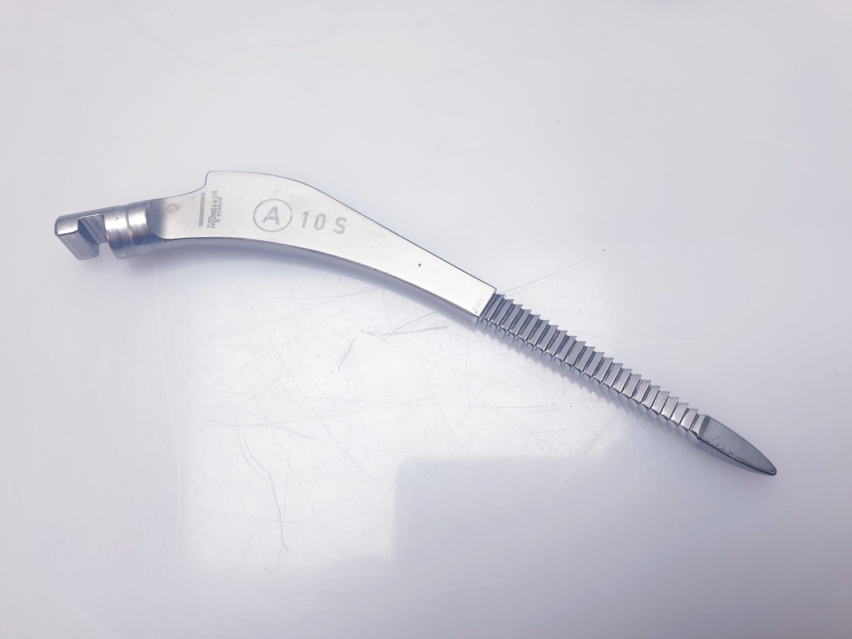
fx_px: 640
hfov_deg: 67.3
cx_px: 426
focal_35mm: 26
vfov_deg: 53.1
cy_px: 320
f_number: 2.4
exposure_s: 1/100
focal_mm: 4.3
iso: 80
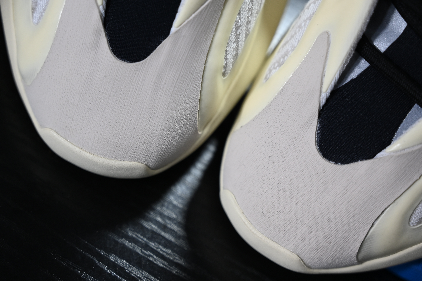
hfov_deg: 28.9
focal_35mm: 70
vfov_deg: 19.4
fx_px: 820
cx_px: 211
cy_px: 140
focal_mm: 70
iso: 500
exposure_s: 1/160
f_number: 4
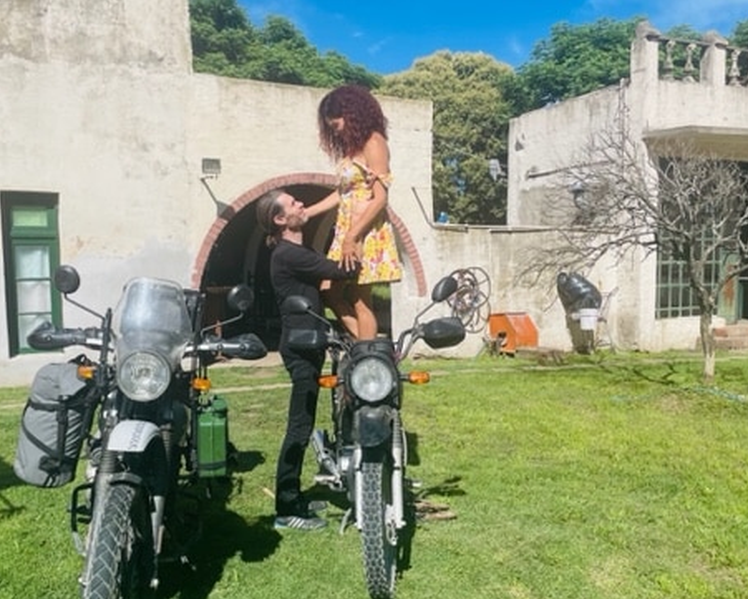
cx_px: 317
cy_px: 342
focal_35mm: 36
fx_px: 797
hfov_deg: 50.1
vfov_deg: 41.1
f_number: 1.6
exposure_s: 1/5291
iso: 32
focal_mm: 4.2
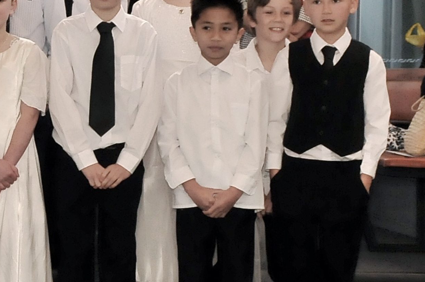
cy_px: 84
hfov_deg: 17.0
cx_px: -284
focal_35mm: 104
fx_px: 1226
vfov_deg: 13.1
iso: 800
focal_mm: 20
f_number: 8
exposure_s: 1/100
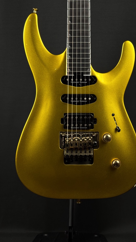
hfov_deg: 21.0
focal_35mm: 57
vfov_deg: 36.6
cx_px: 85
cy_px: 121
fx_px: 365
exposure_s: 1/60
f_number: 1.6
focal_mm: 5.96
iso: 25
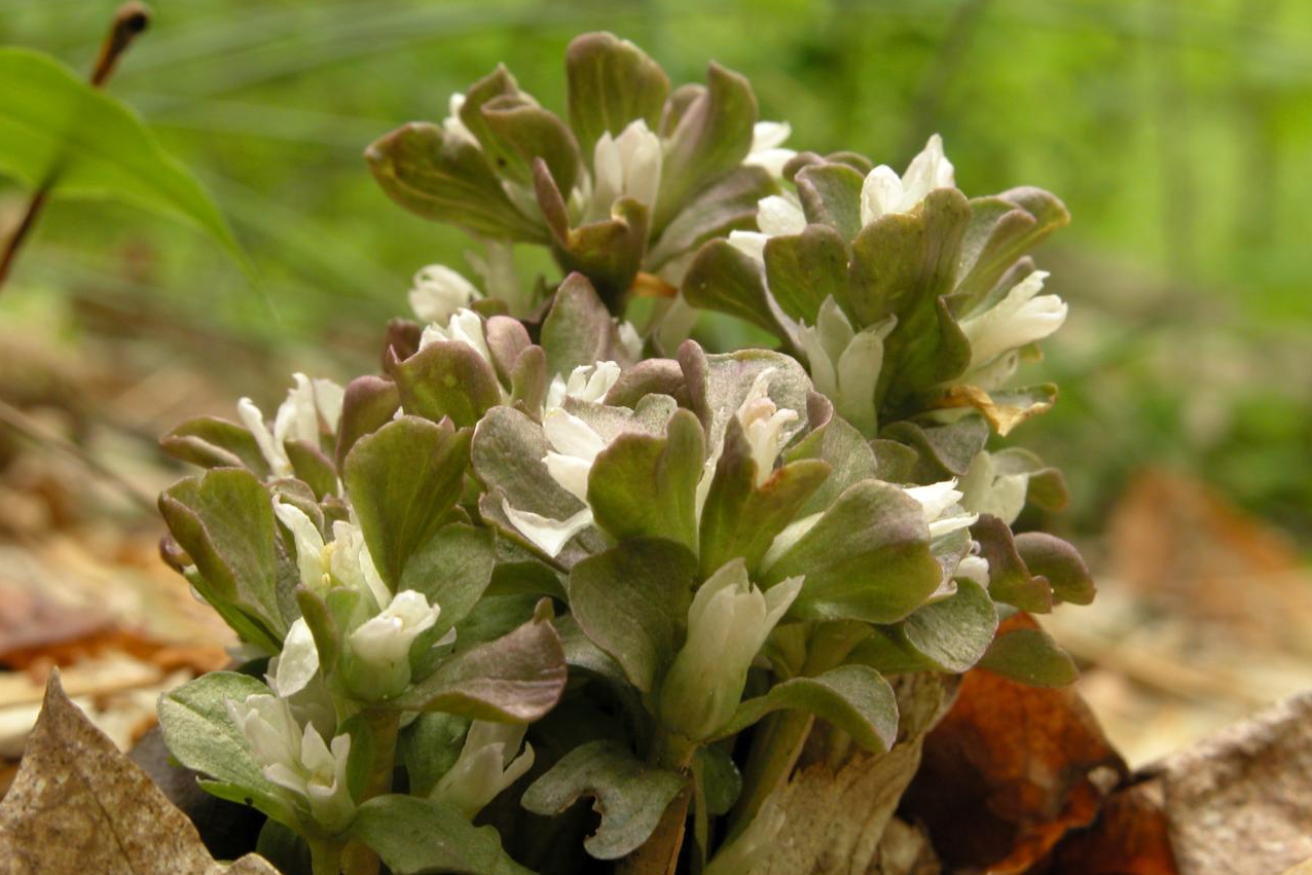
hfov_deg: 16.9
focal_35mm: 121
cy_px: 441
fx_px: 4410
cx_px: 656
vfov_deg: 11.3
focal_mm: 29.5
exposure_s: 1/10.8
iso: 100
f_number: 7.5
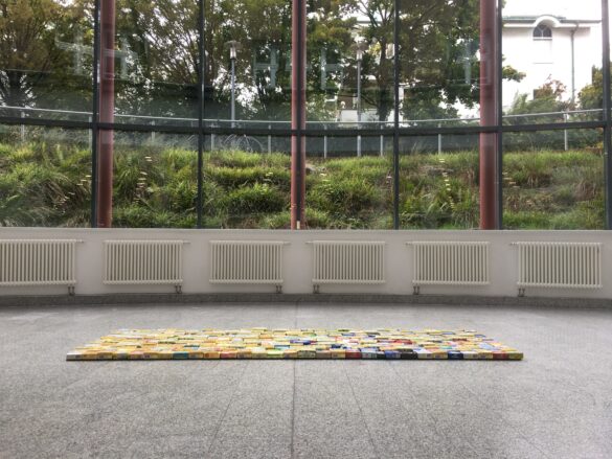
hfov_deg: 61.6
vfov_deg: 48.2
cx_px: 306
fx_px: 513
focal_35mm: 29
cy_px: 230
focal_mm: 4.15
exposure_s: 1/50
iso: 25
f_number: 2.2
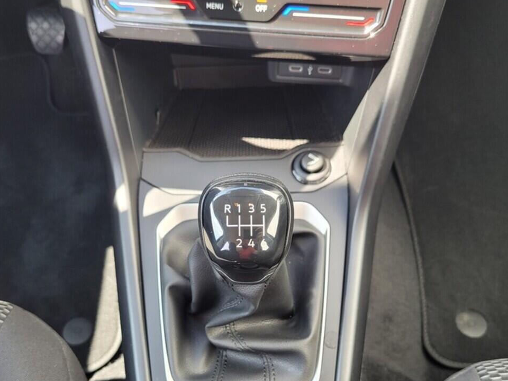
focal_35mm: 39
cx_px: 248
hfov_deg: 47.9
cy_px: 263
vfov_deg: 36.3
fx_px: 572
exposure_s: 1/100
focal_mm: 5.4
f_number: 1.8
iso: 80
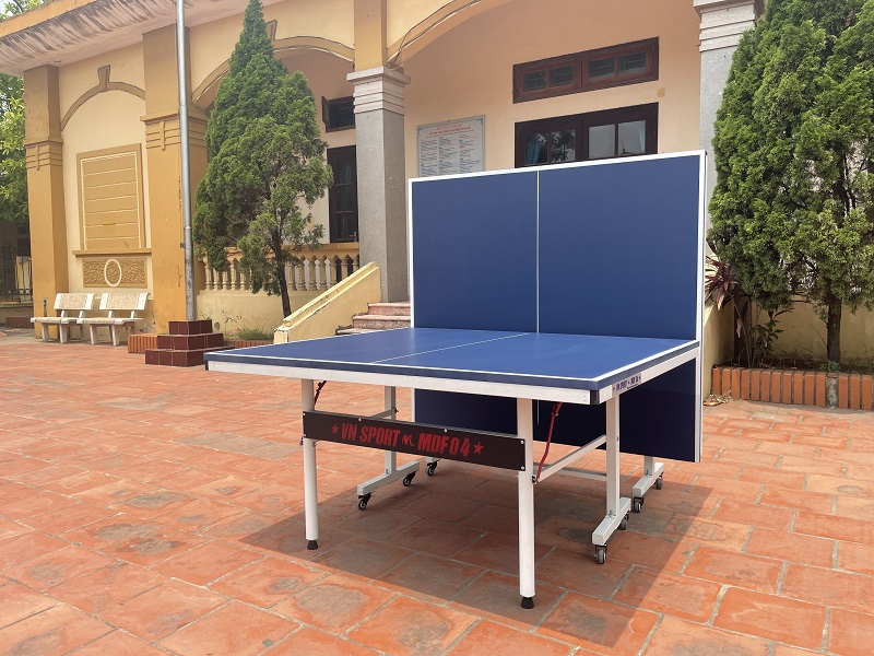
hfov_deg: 67.3
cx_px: 437
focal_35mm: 26
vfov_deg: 53.1
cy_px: 328
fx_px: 656
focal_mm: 4.2
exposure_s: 1/1795
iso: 32
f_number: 1.6
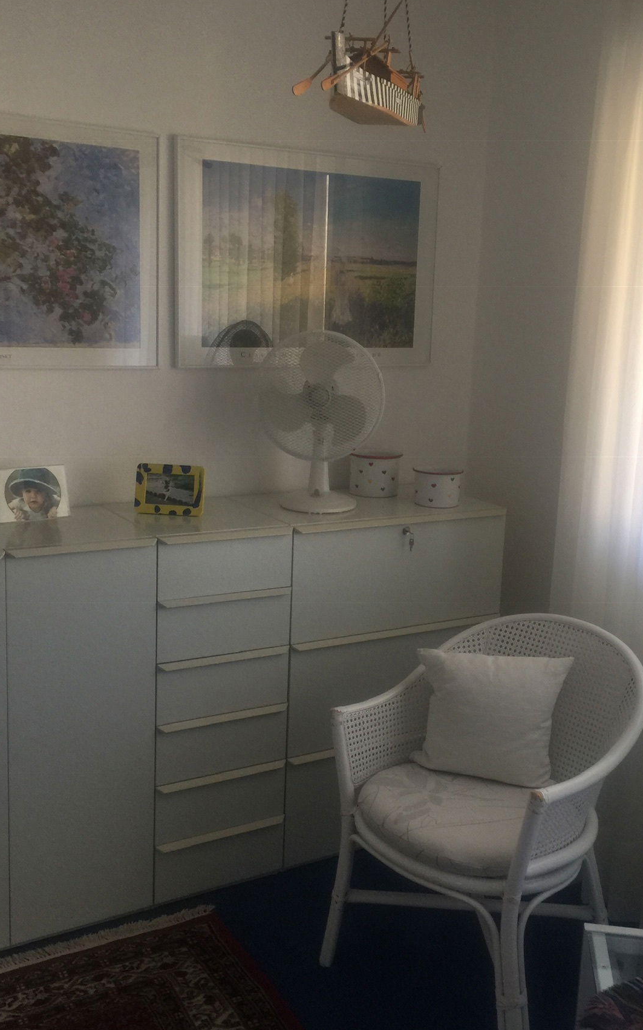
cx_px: 370
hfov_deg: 34.4
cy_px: 519
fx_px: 1037
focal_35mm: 37
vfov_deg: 52.7
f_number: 2.2
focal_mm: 4.15
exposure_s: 1/33
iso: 50
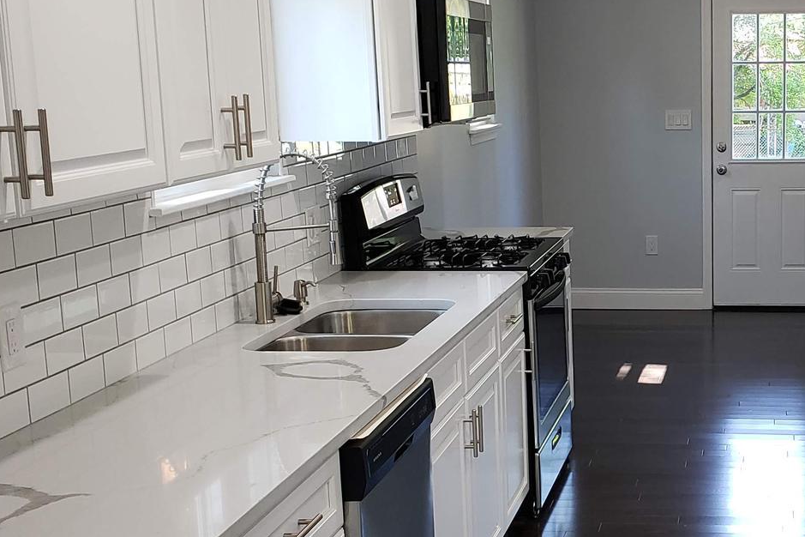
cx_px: 706
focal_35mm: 59
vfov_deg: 23.0
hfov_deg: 32.5
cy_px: 319
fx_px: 1319
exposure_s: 1/60
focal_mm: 4.3
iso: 200
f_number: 2.4
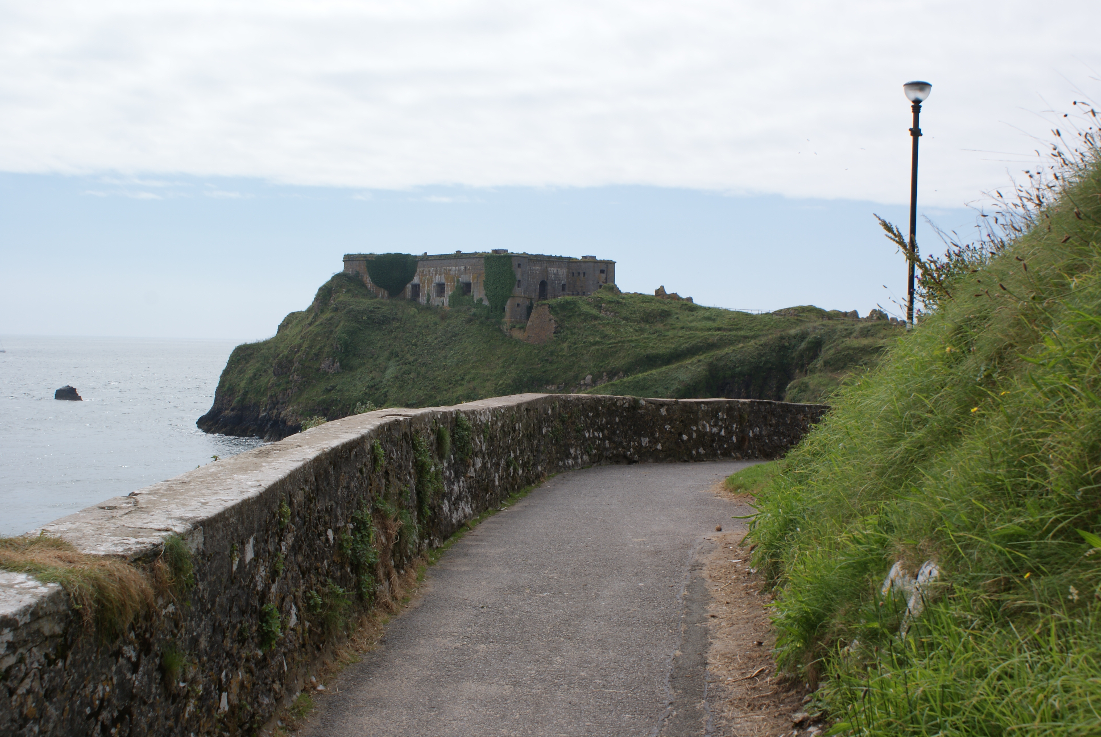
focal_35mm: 45
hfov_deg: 43.6
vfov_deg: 29.9
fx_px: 1378
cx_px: 550
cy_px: 368
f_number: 11
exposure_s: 1/200
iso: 100
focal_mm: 30
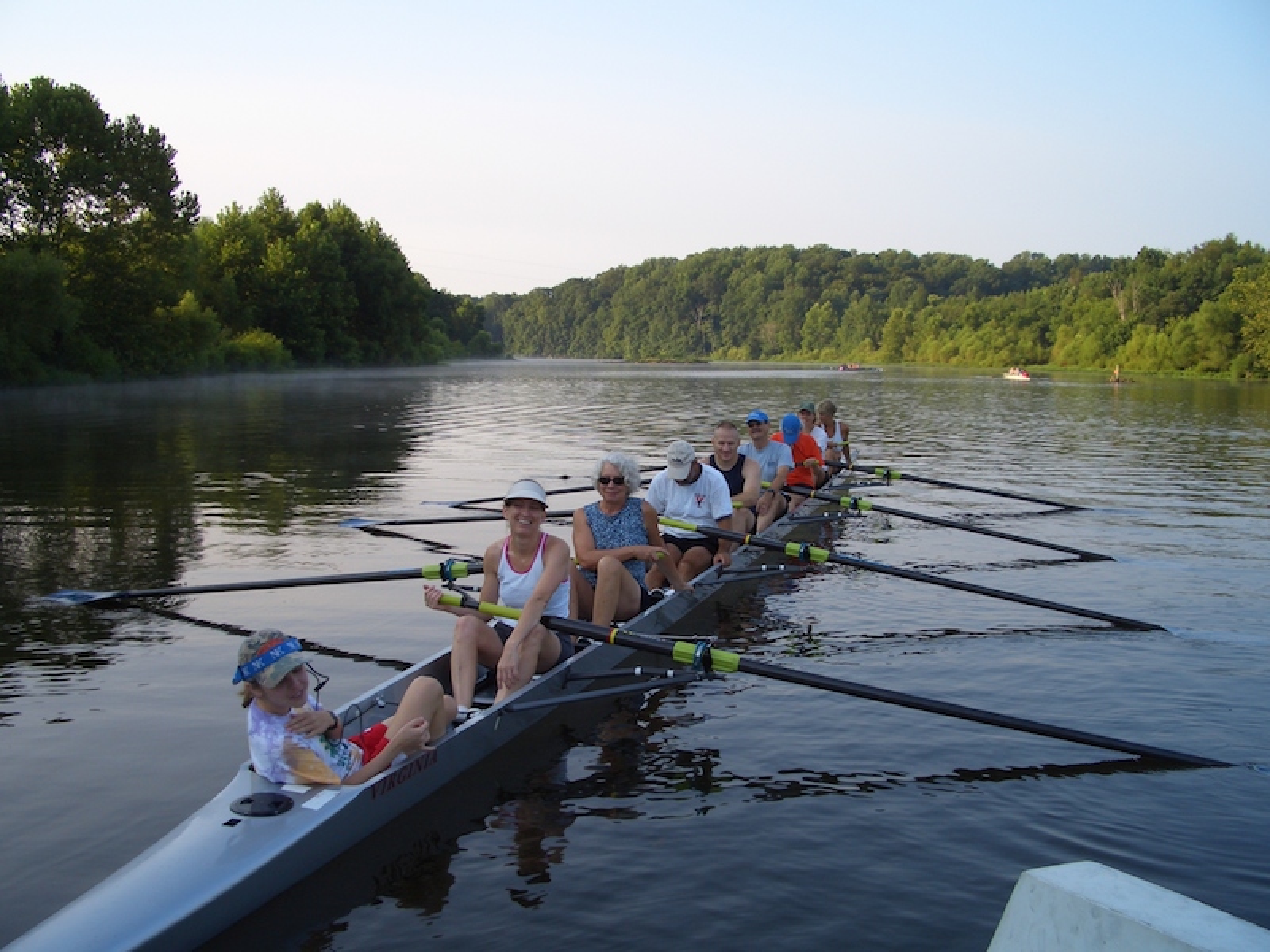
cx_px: 635
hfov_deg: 52.6
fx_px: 1284
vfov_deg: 40.7
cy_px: 476
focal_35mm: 35
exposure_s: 1/160
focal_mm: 5.8
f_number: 4.3
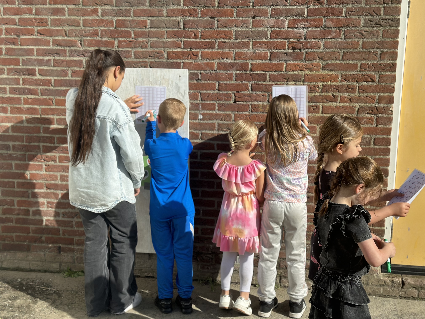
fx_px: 589
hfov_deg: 39.7
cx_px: 212
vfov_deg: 30.3
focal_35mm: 48
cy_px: 160
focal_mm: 6.86
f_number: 1.78
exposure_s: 1/5882
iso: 100
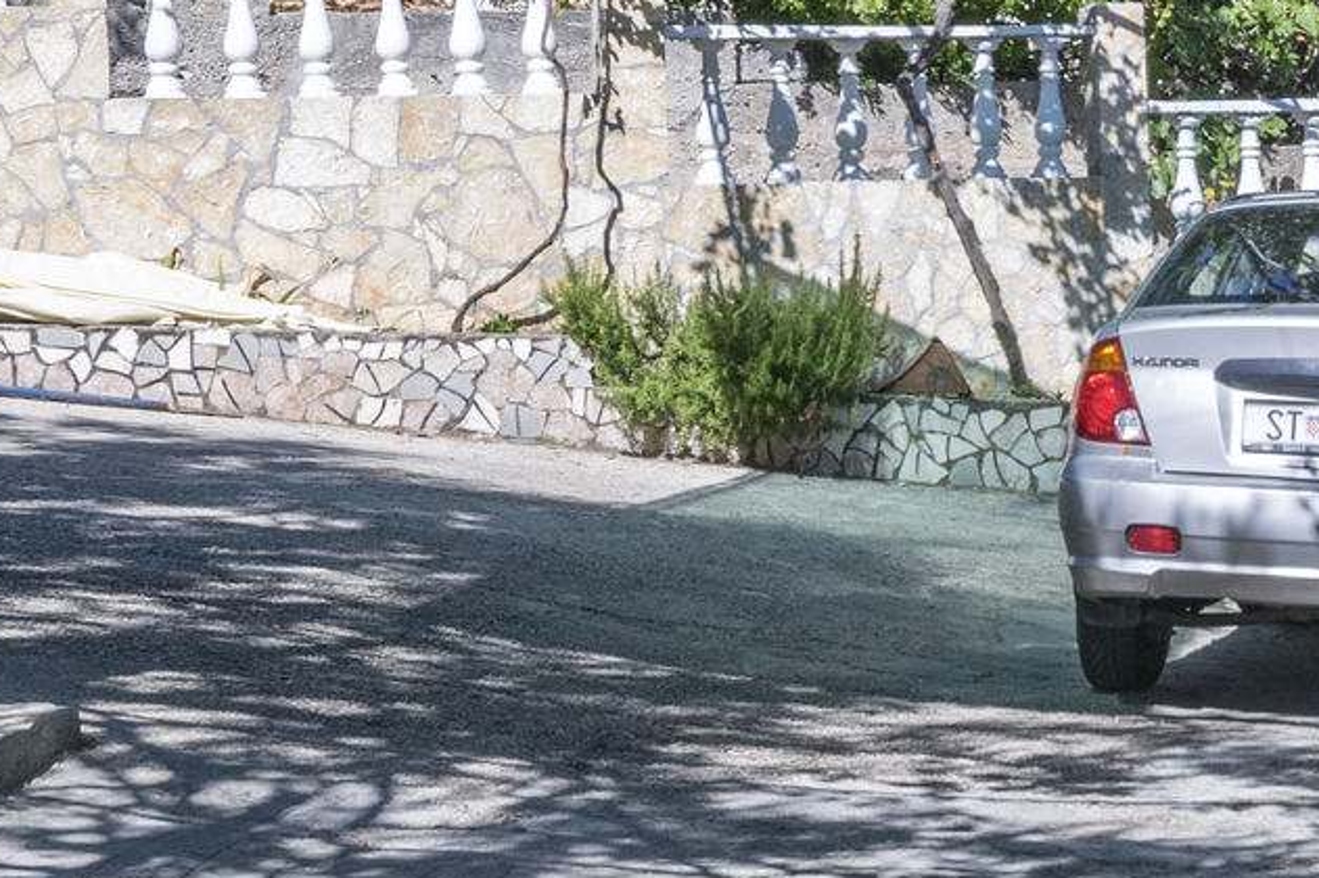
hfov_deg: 17.7
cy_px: 267
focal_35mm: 113
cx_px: 1290
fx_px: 4146
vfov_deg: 12.1
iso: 100
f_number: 8
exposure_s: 1/320
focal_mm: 17
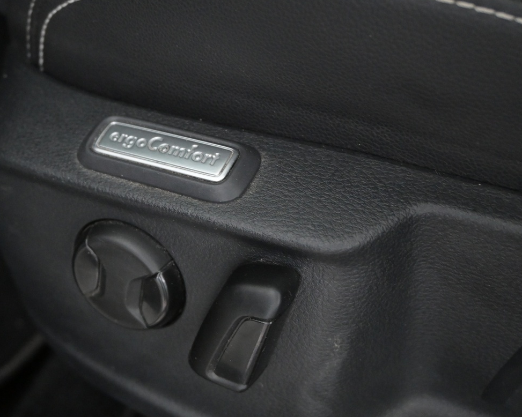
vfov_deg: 30.0
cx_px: 157
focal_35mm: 50
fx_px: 778
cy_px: 240
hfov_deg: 36.5
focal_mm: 21.5
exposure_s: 1/30
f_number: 4
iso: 2800
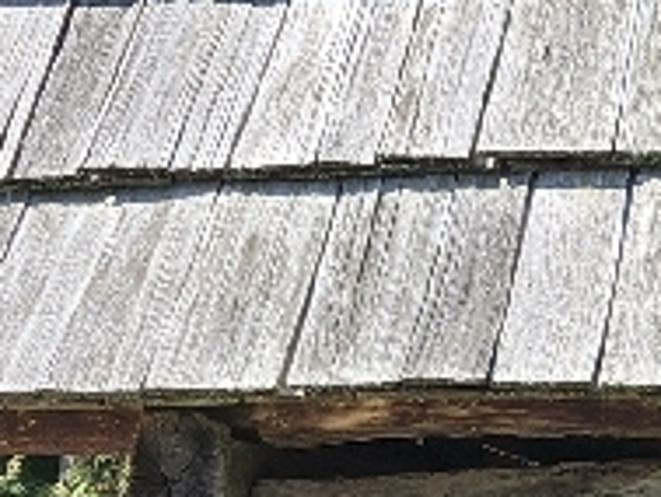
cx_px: 1280
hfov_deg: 11.5
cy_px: 609
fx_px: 2981
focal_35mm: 156
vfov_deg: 9.4
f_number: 1.8
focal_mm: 5.54
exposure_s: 1/625
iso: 25
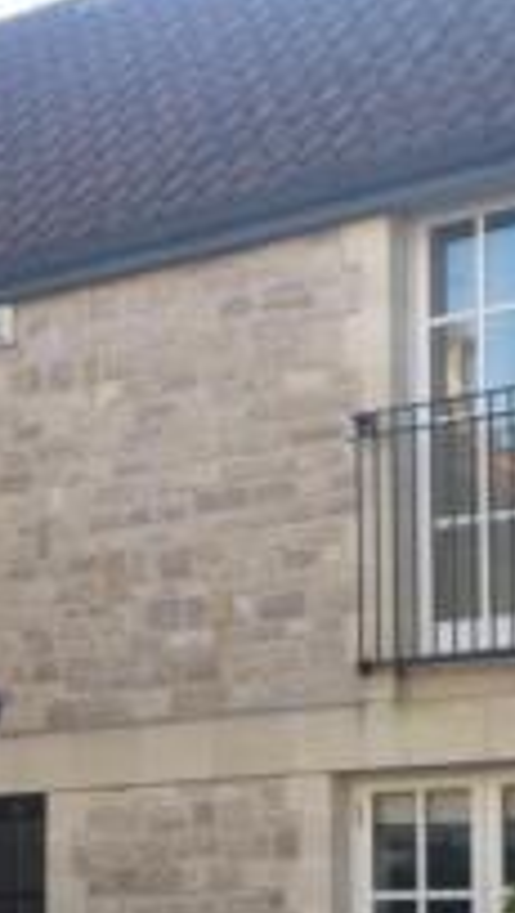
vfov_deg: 19.4
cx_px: 320
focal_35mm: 109
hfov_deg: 11.1
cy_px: 714
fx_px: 2642
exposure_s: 1/201
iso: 50
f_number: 2.4
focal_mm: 4.28
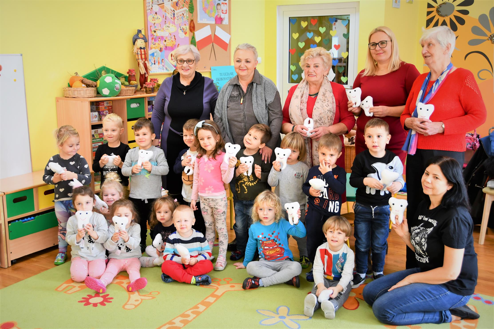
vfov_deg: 33.4
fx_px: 549
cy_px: 164
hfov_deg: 48.5
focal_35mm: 40
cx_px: 247
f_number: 4
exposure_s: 1/60
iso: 400
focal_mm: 27
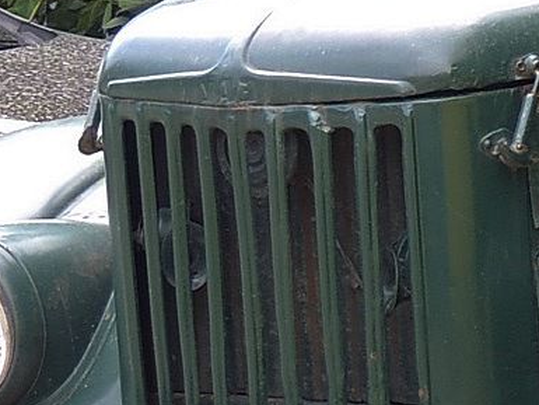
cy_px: 74
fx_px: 2897
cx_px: 867
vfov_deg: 8.0
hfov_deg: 10.2
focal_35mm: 186
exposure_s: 1/125
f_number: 3.3
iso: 100
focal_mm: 6.2
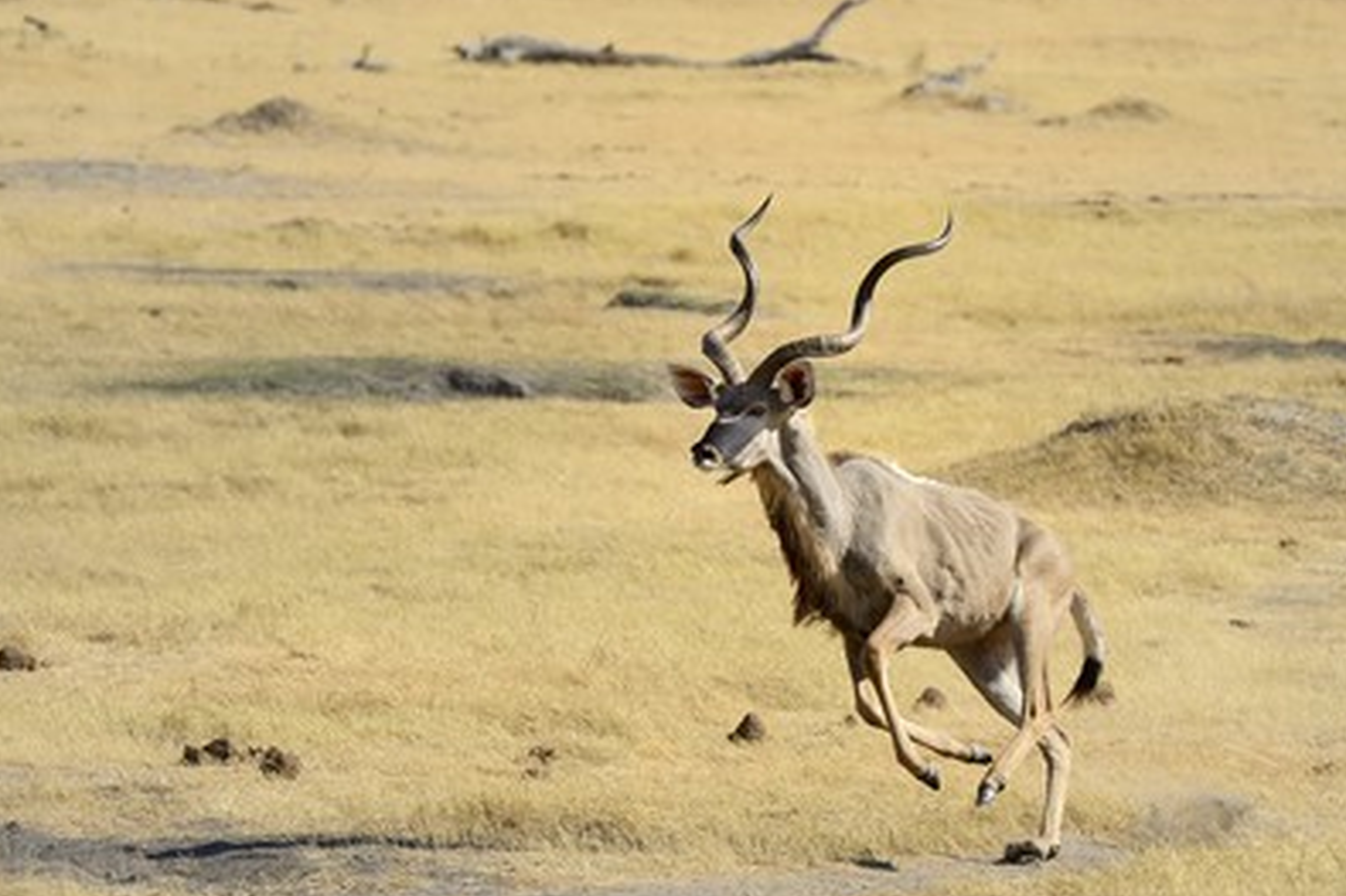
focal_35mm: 298
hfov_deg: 6.9
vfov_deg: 4.6
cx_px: 685
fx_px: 11137
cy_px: 453
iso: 400
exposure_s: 1/1250
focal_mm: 280
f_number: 8
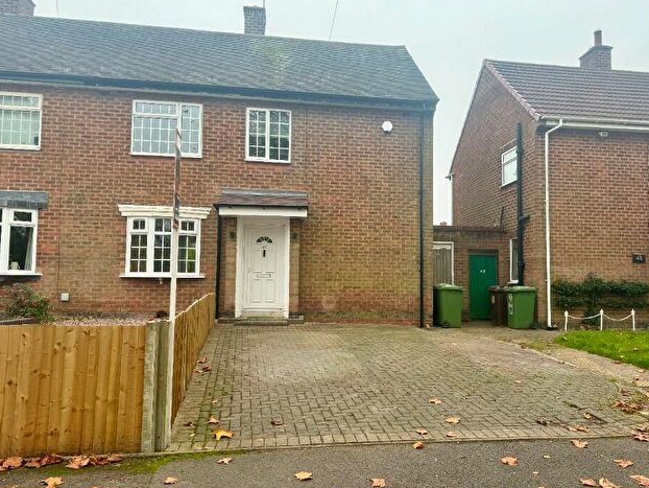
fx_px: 506
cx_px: 359
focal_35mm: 27
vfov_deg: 51.4
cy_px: 251
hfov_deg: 65.1
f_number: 1.78
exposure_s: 1/184
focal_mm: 6.76
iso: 80
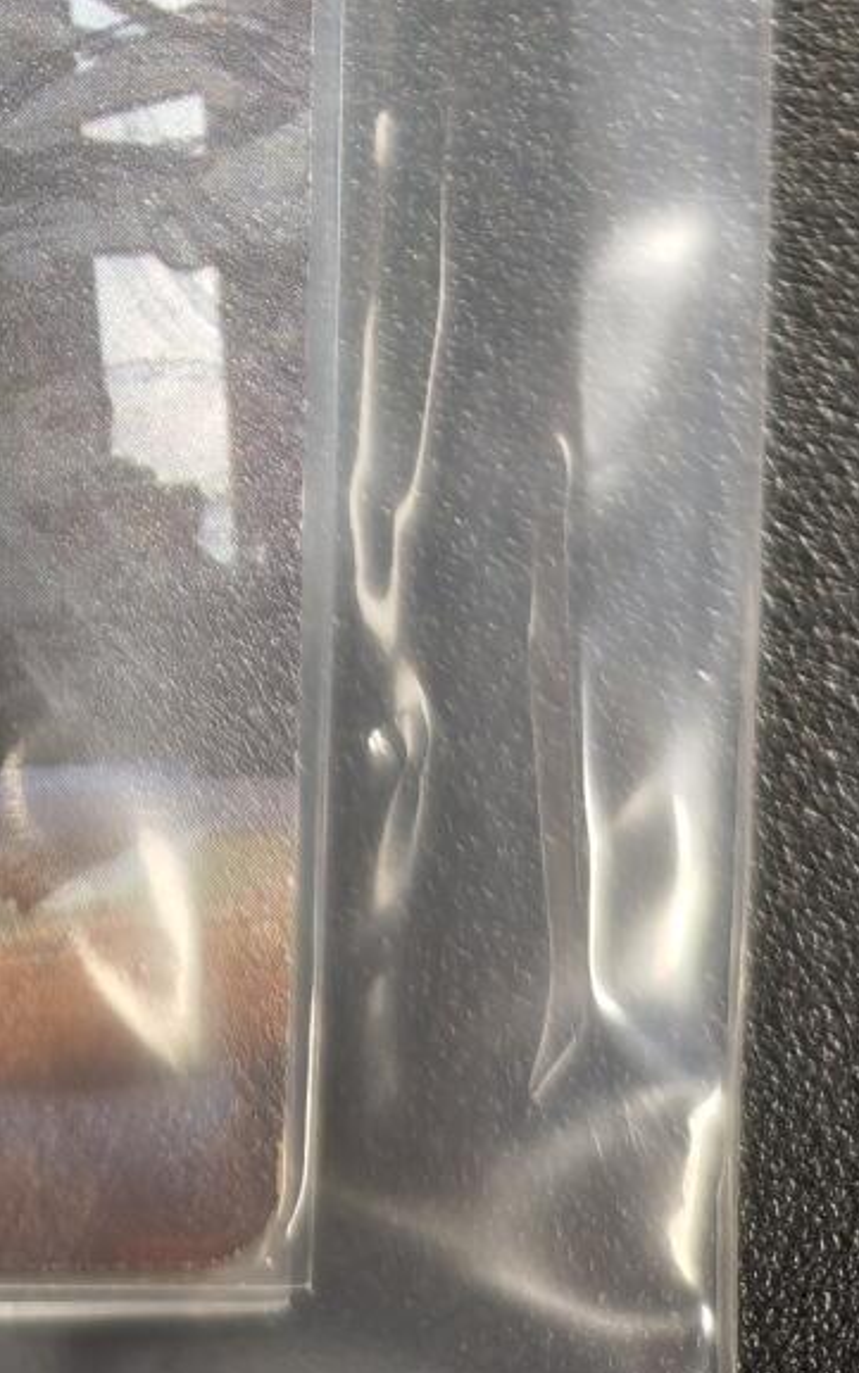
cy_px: -433
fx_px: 3219
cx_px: -566
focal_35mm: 86
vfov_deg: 21.6
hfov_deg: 13.9
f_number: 1.5
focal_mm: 4.94
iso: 500
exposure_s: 1/50
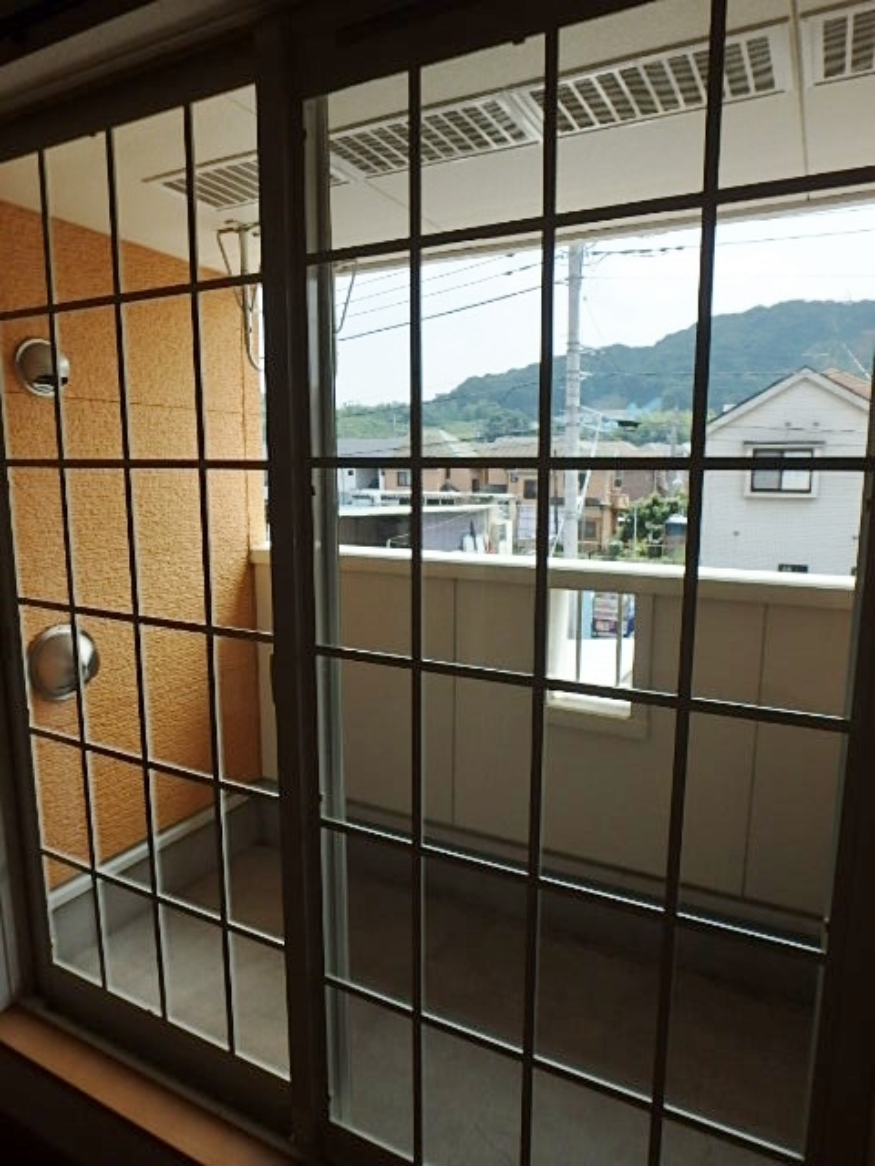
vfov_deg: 79.0
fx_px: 708
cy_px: 583
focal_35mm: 21
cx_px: 438
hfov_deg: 63.4
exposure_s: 1/500
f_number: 3.5
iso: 125
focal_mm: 3.7
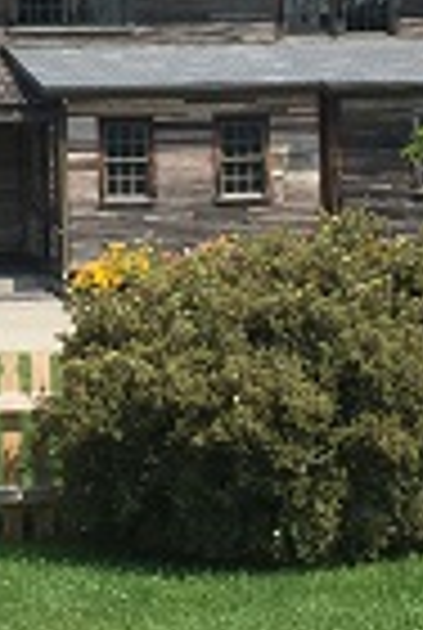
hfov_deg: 10.6
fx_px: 2262
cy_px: 86
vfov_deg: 15.7
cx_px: 68
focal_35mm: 129
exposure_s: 1/1647
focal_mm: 4.15
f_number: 2.2
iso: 32
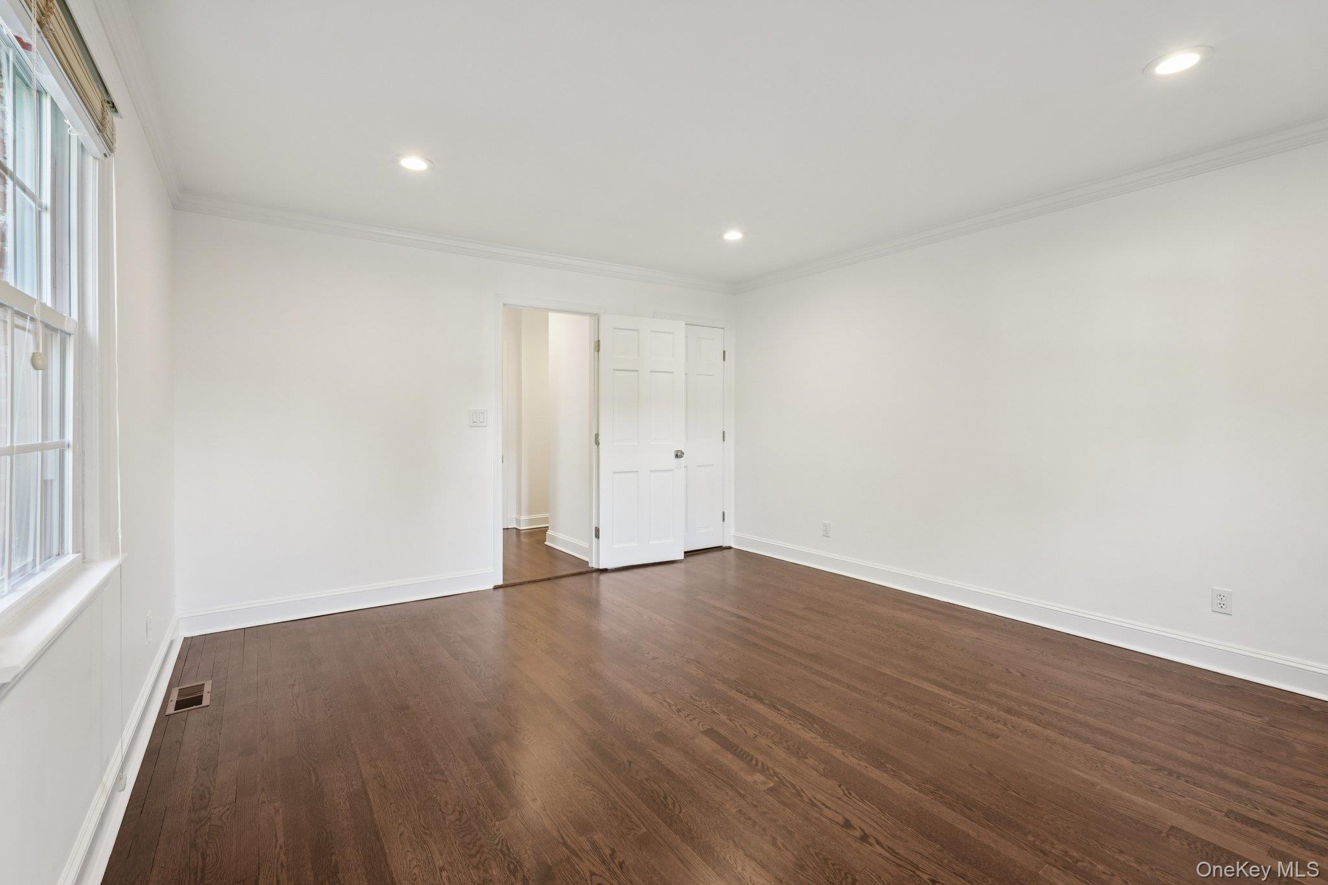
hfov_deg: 96.7
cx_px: 664
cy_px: 442
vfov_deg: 73.7
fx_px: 590
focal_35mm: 16
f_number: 9
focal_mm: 16
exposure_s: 1/10
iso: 400
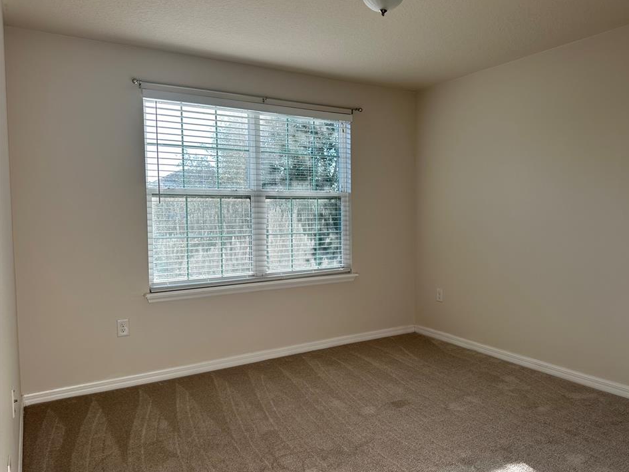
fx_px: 473
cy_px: 231
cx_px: 339
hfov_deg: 67.2
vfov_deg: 53.1
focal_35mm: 26
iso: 80
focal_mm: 6.86
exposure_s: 1/448
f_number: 1.78
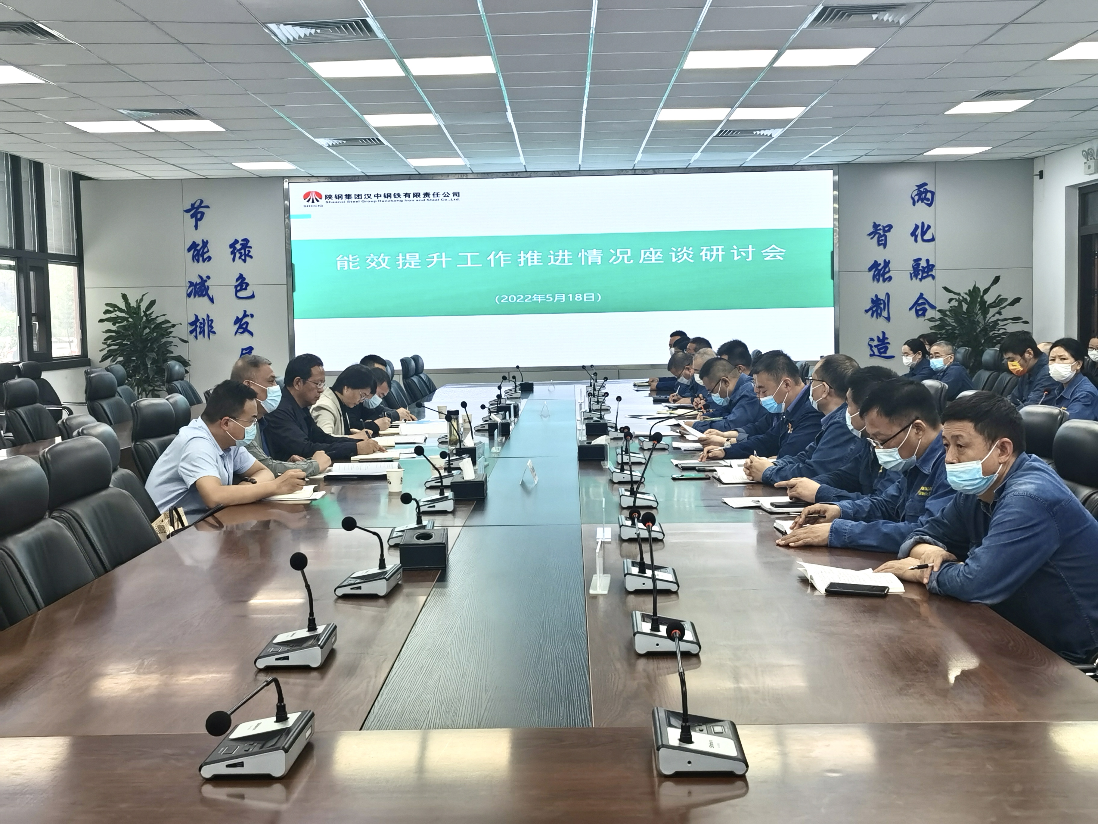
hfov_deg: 43.9
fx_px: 1364
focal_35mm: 43
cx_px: 549
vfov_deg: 33.6
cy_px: 412
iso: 50
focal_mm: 5.56
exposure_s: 1/238
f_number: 1.6
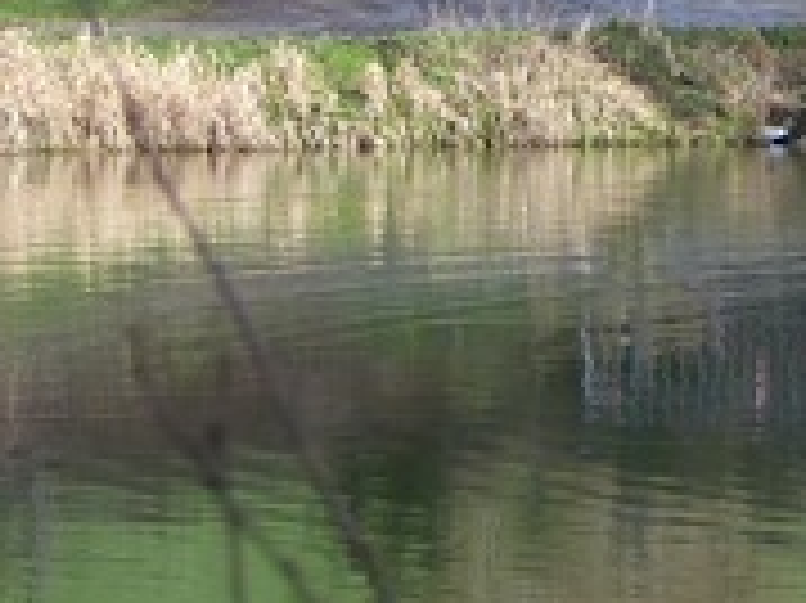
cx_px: -666
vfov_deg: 1.7
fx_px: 19755
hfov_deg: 2.3
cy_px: 18
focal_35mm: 849
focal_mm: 27.4
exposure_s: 1/400
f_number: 4
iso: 100
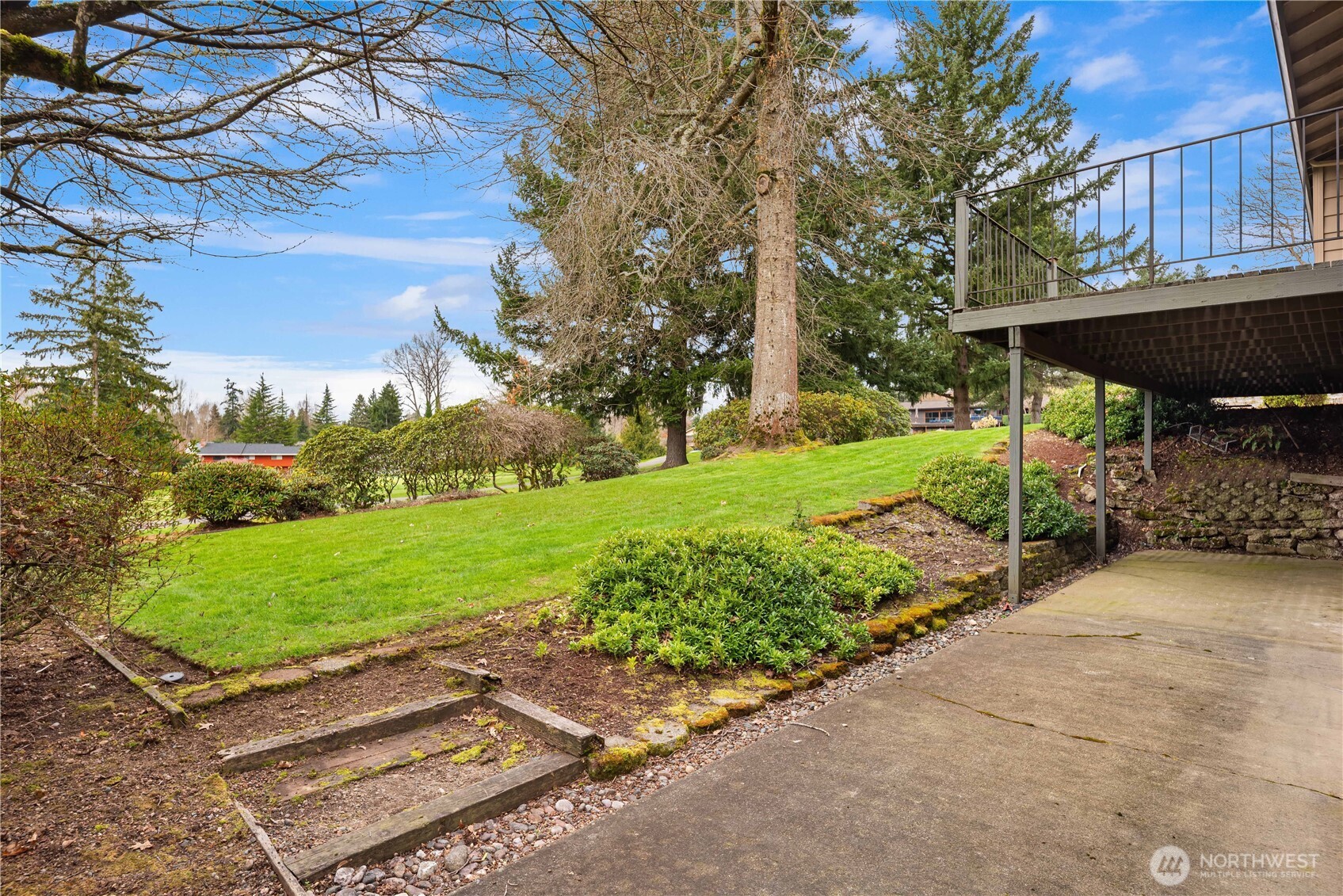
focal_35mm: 19
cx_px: 672
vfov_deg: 64.6
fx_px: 709
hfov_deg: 86.9
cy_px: 448
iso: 100
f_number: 7.1
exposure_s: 1/60
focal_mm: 19
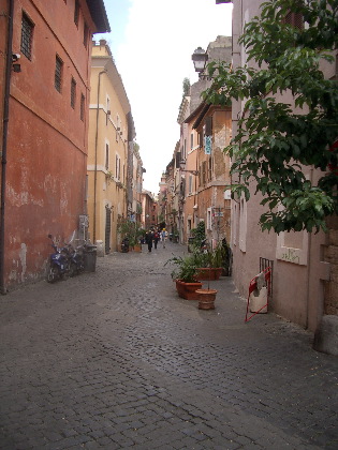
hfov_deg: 40.7
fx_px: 456
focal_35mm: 35
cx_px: 169
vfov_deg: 52.6
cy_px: 225
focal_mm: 5.8
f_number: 2.6
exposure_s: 1/500
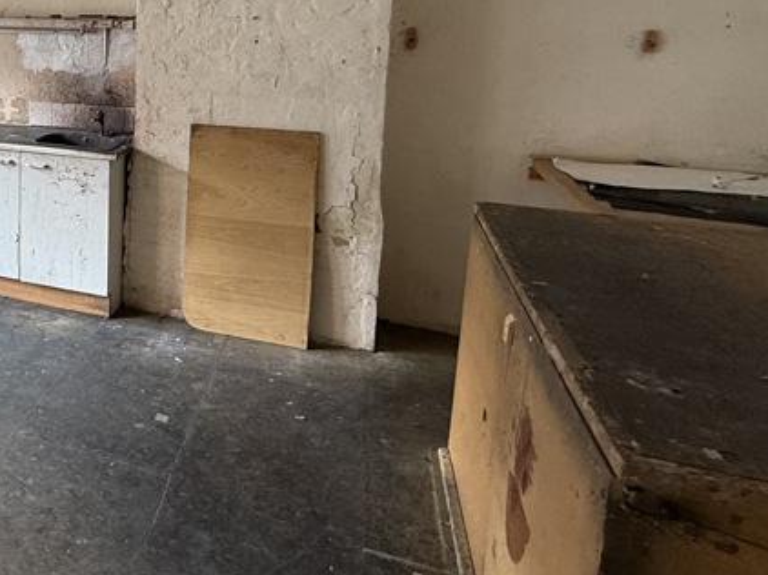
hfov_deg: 46.0
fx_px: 754
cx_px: 11
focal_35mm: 34
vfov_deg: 40.0
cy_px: 113
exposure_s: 1/99
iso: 320
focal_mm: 2.22
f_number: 2.2
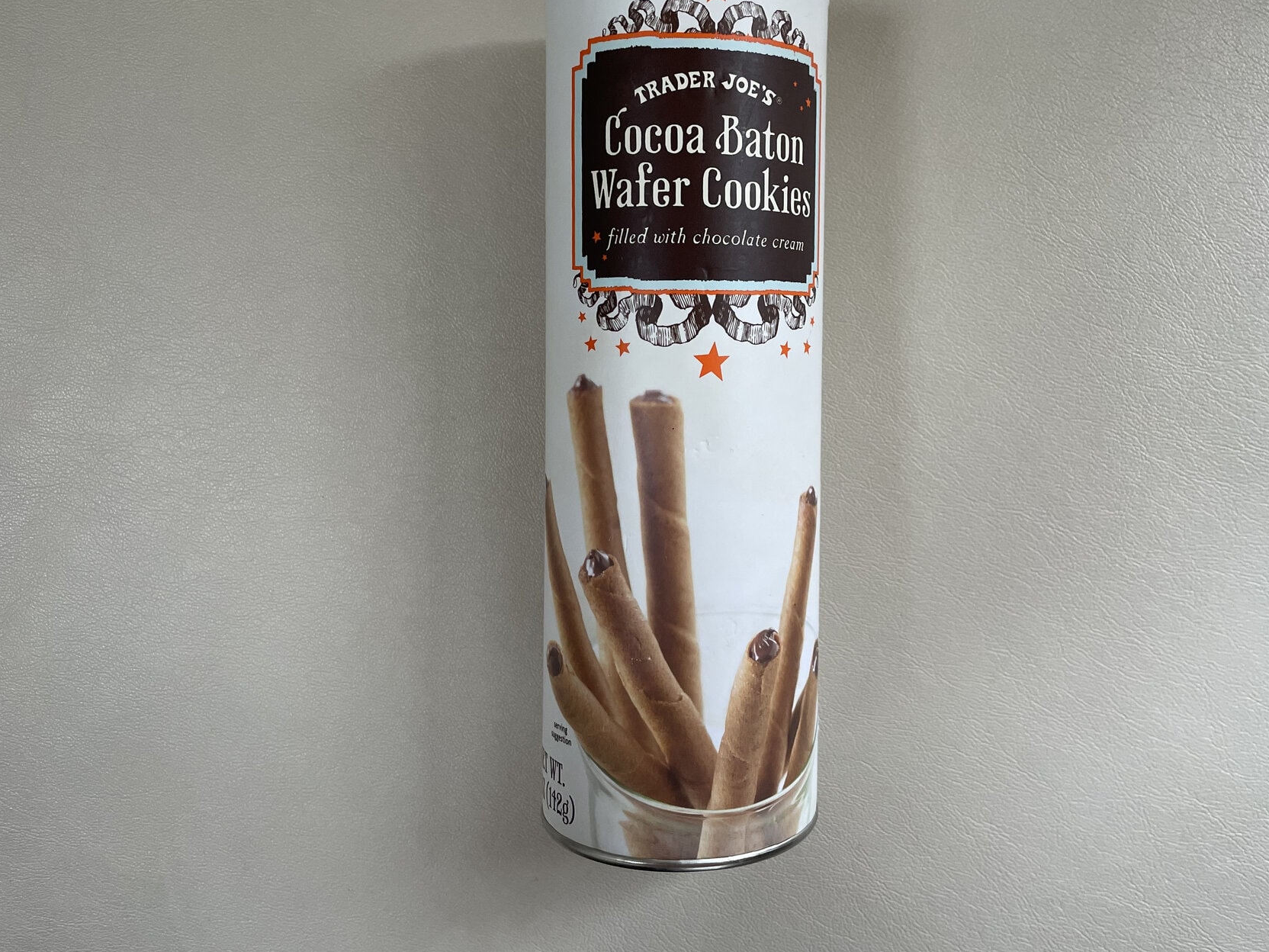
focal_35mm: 30
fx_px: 1100
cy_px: 407
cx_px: 716
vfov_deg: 46.7
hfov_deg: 59.8
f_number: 1.6
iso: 125
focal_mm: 4.2
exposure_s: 1/100
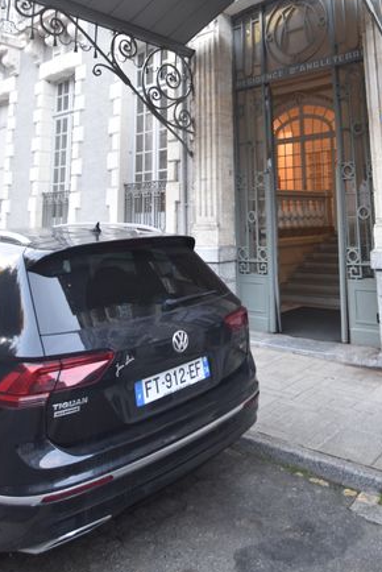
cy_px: 124
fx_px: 461
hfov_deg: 43.9
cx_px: 273
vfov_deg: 59.2
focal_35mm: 29
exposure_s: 1/60
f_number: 4
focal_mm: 12
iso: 400
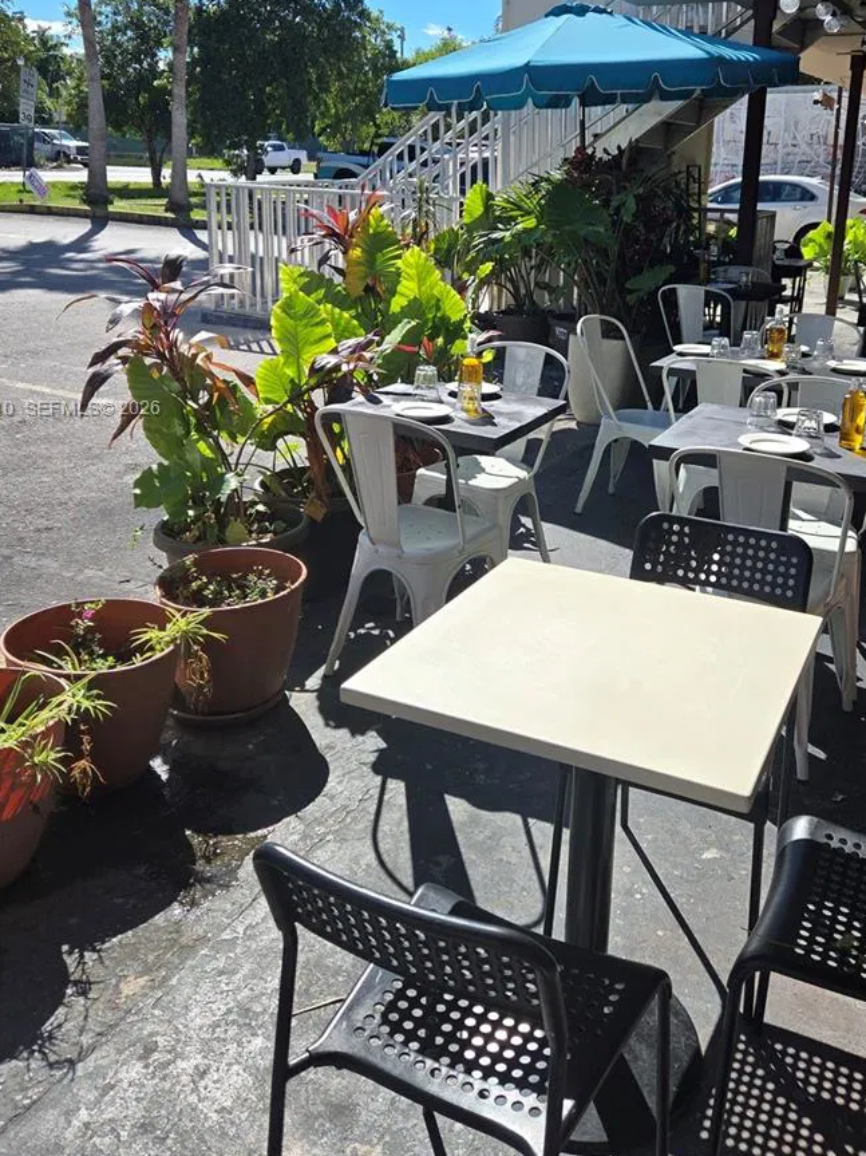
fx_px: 1068
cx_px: 515
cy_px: 410
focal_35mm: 32
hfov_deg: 43.9
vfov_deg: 55.9
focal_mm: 5.4
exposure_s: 1/2921
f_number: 1.8
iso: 40
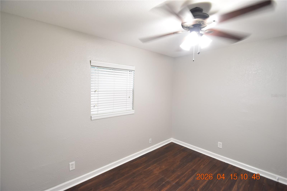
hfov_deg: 100.4
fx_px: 120
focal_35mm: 15
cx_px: 144
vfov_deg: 77.3
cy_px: 96
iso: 800
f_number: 3.5
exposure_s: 1/30
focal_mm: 10
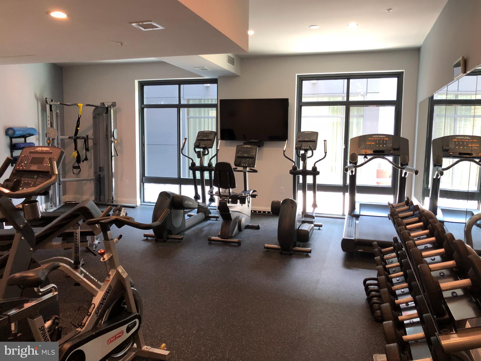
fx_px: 389
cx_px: 240
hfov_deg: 63.4
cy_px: 180
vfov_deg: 49.7
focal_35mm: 28
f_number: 1.8
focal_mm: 4
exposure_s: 1/30
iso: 40
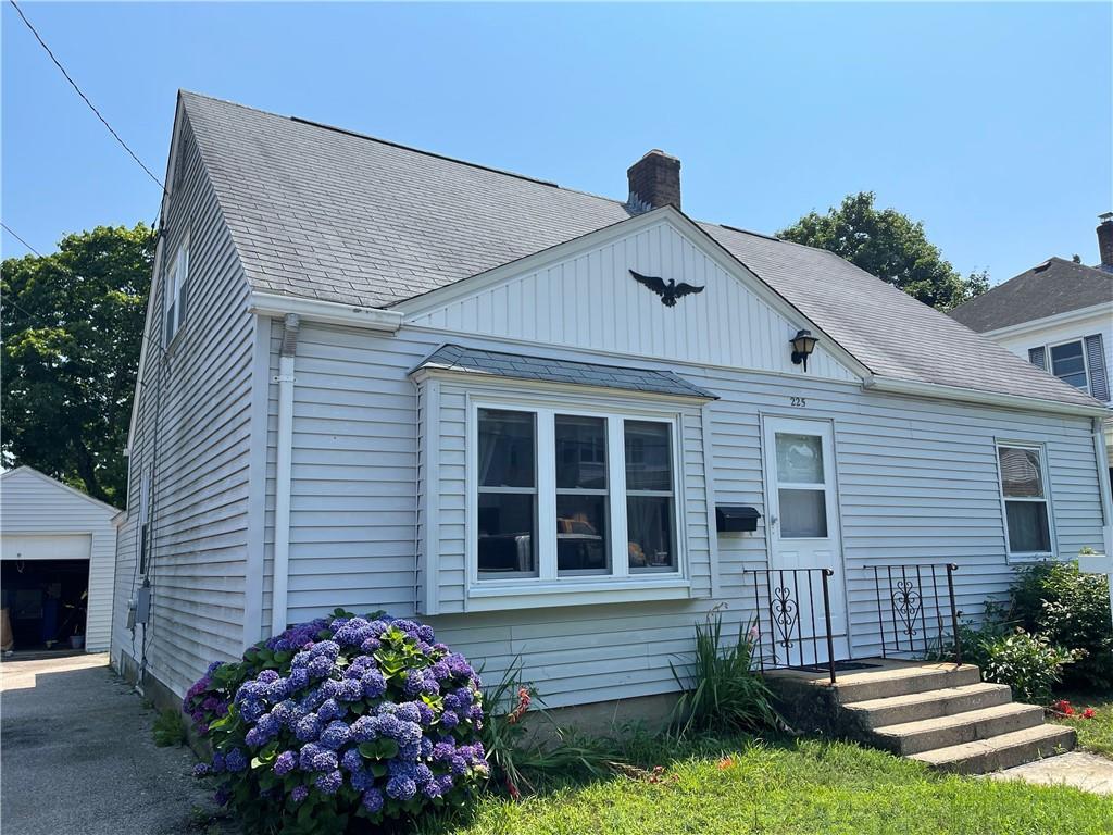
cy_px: 418
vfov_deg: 54.9
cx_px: 556
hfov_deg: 69.4
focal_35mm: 25
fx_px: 804
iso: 32
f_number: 1.6
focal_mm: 5.1
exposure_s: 1/3257
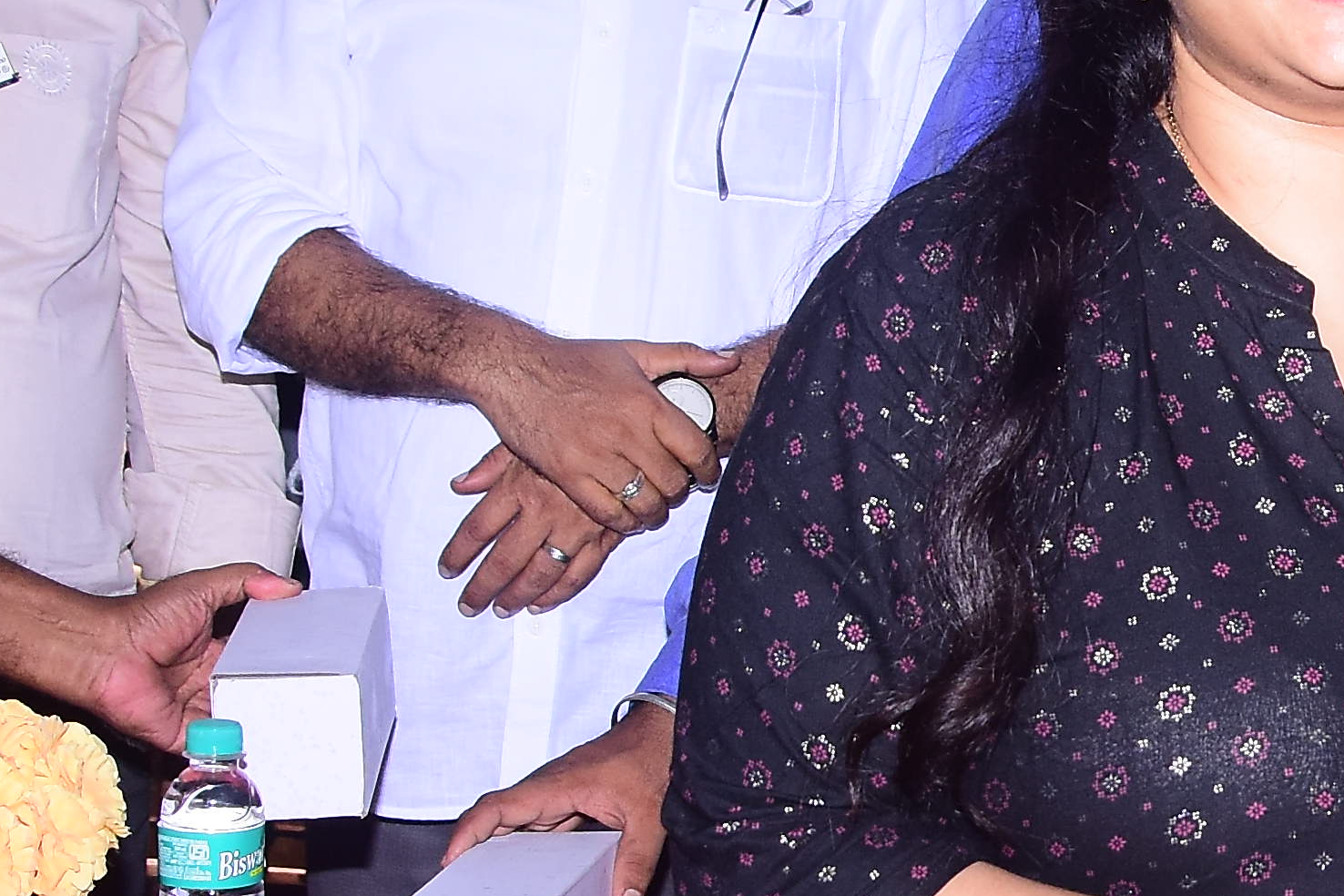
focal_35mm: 128
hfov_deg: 15.6
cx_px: 1471
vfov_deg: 10.7
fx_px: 4779
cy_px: 588
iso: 640
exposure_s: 1/125
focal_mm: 21
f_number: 6.3
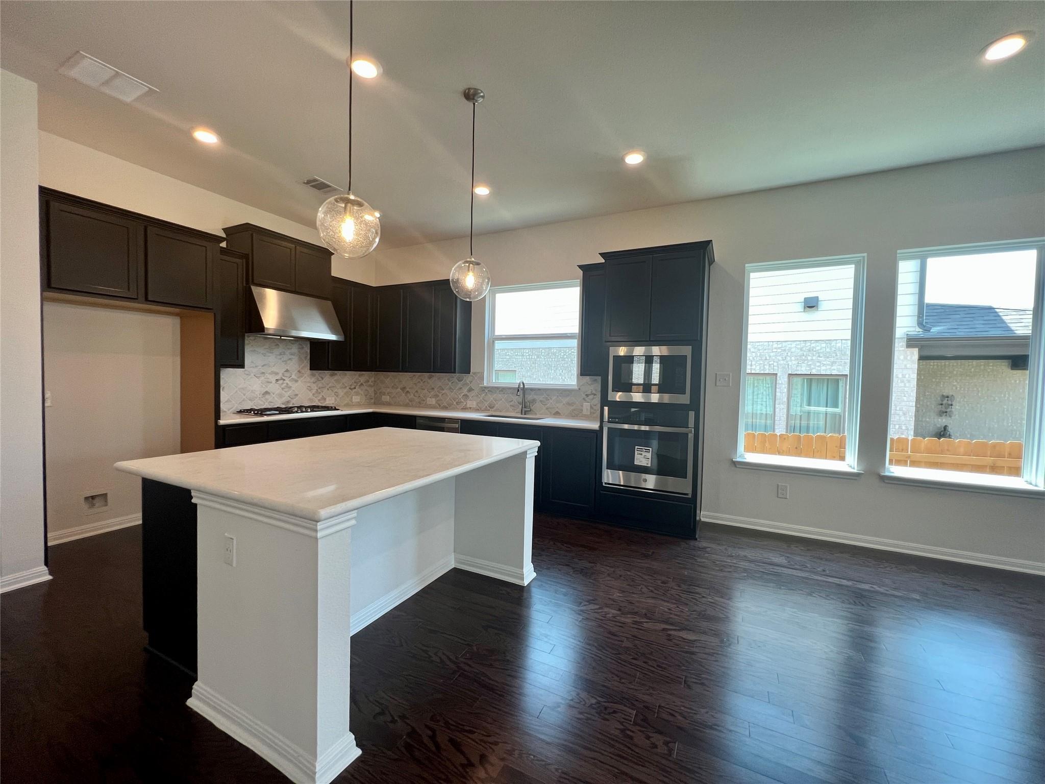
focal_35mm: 13
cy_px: 392
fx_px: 392
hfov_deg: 106.2
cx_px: 522
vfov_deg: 89.9
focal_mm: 1.57
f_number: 1.8
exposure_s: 1/120
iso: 125
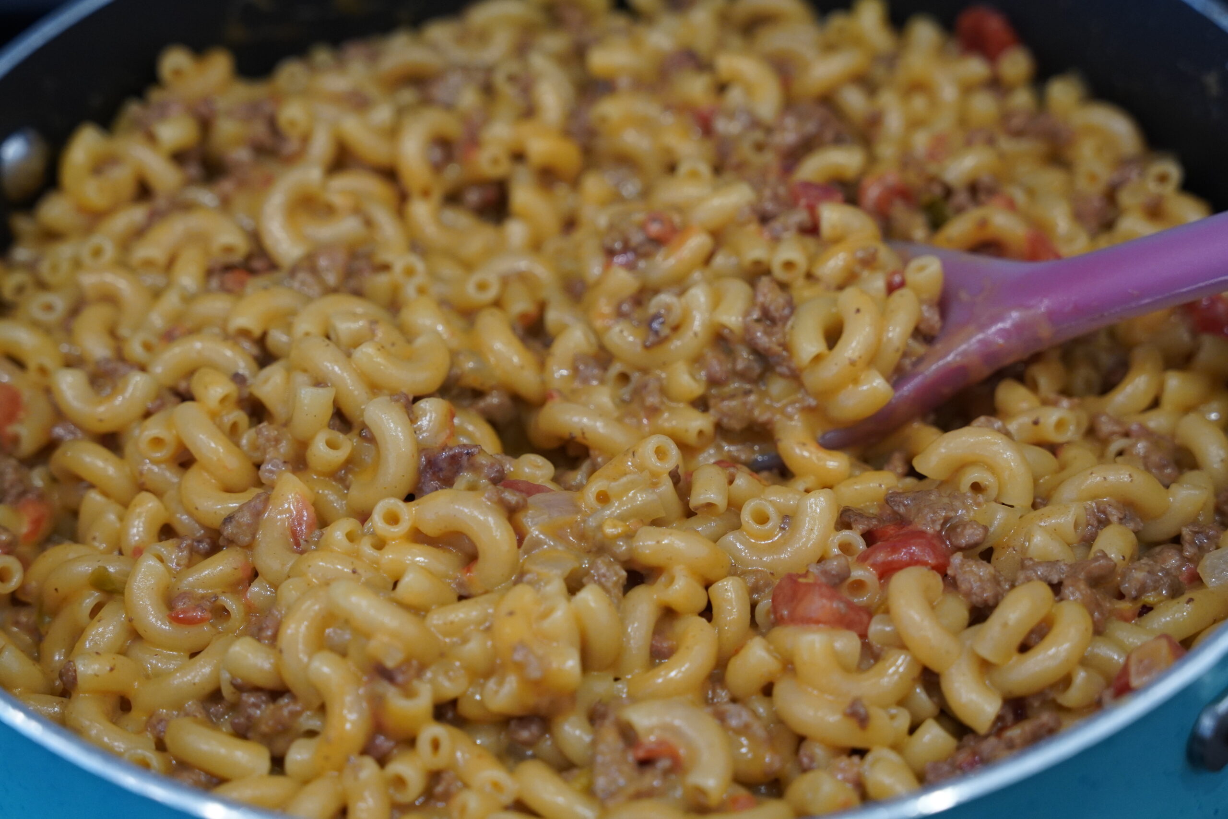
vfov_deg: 17.5
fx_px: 2656
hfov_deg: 26.0
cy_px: 410
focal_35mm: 78
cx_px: 614
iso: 1250
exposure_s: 1/100
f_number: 4
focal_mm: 51.9
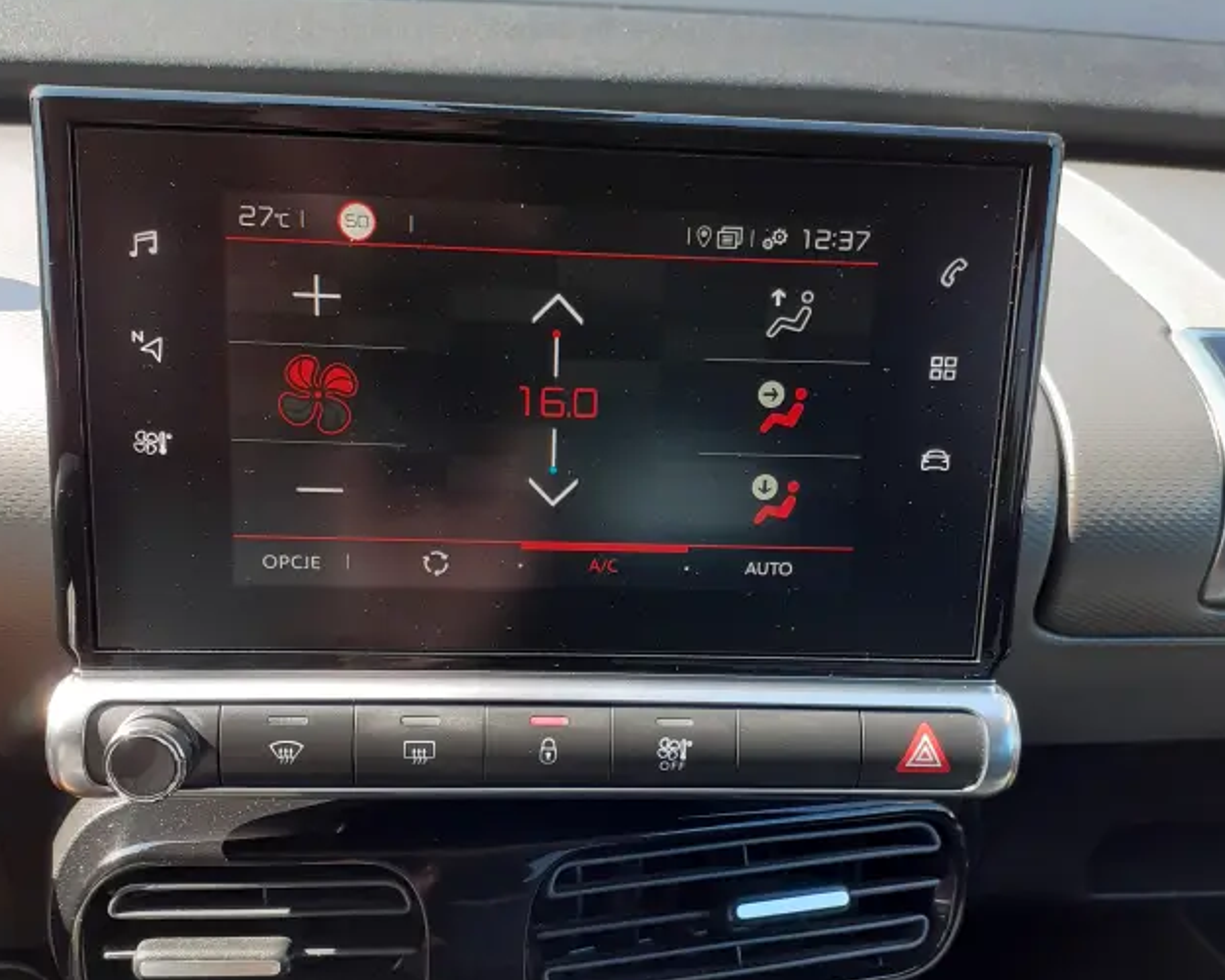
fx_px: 1305
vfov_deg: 41.0
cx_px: 608
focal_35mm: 36
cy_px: 565
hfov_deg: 50.3
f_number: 1.9
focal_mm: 3.6
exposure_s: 1/100
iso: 64
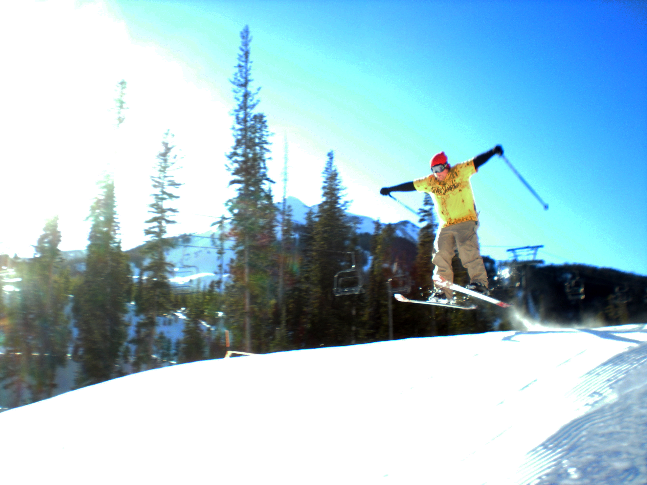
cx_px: 324
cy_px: 242
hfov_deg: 49.0
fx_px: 710
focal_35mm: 38
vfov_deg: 37.7
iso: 64
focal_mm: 6.3
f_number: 4.6
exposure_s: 1/122
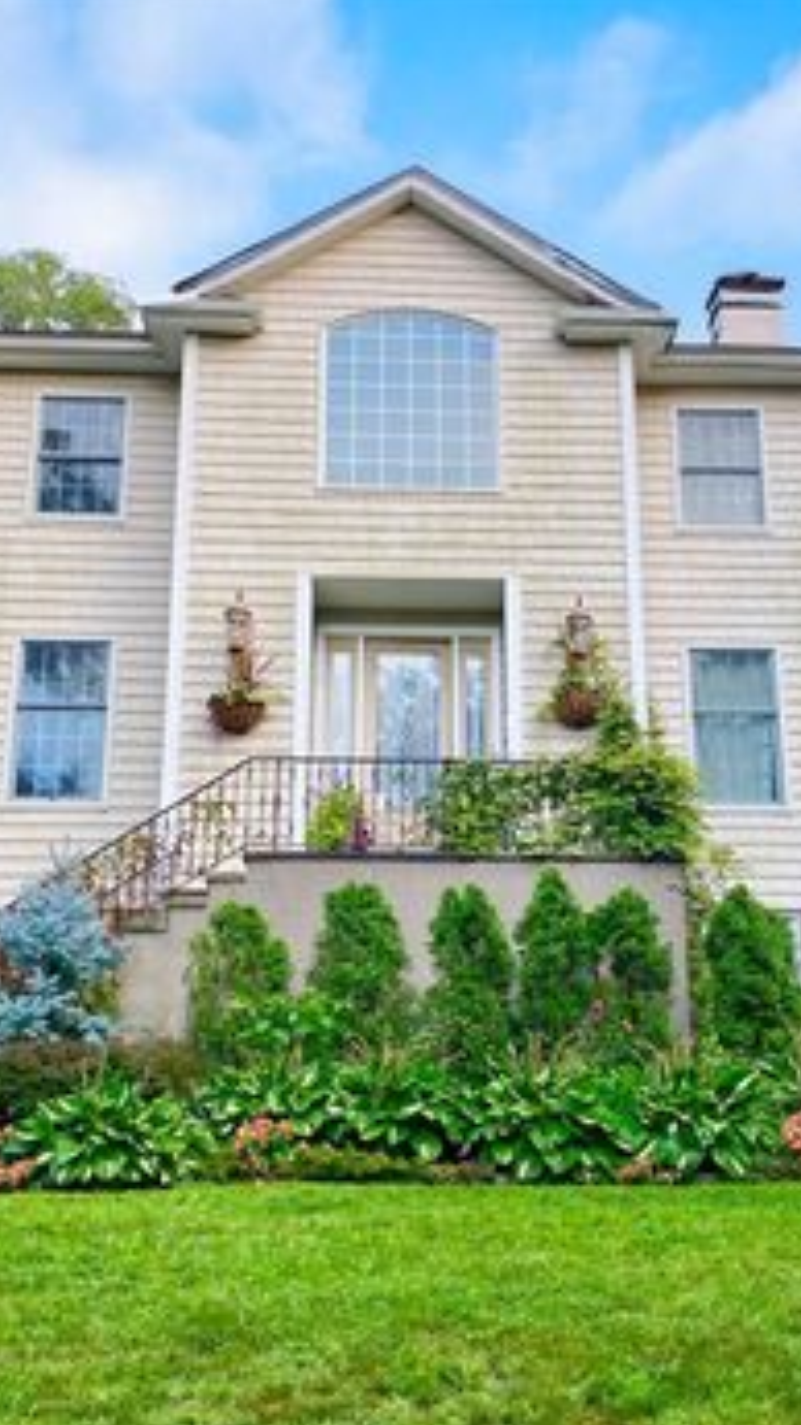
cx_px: 475
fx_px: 1548
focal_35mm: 41
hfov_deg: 28.9
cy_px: 750
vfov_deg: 49.4
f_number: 1.8
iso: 32
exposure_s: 1/124
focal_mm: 4.25
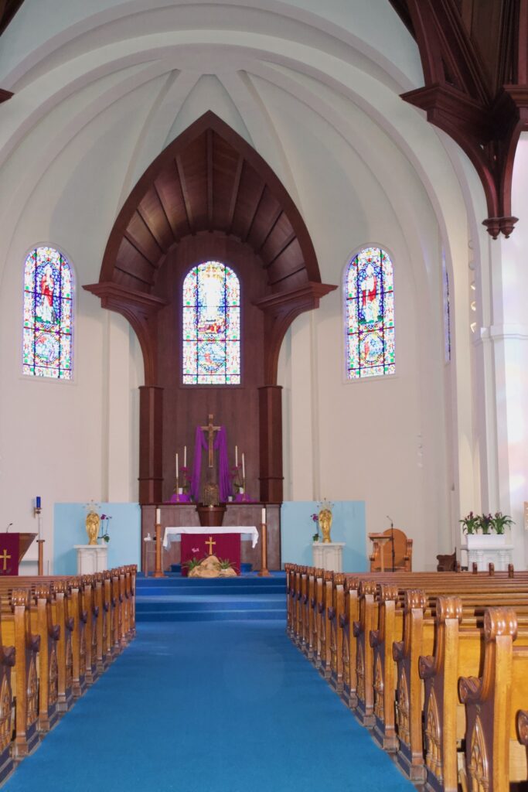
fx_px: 1056
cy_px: 396
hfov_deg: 28.1
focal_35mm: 48
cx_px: 264
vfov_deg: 41.1
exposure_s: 1/60
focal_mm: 32
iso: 3200
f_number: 4.8
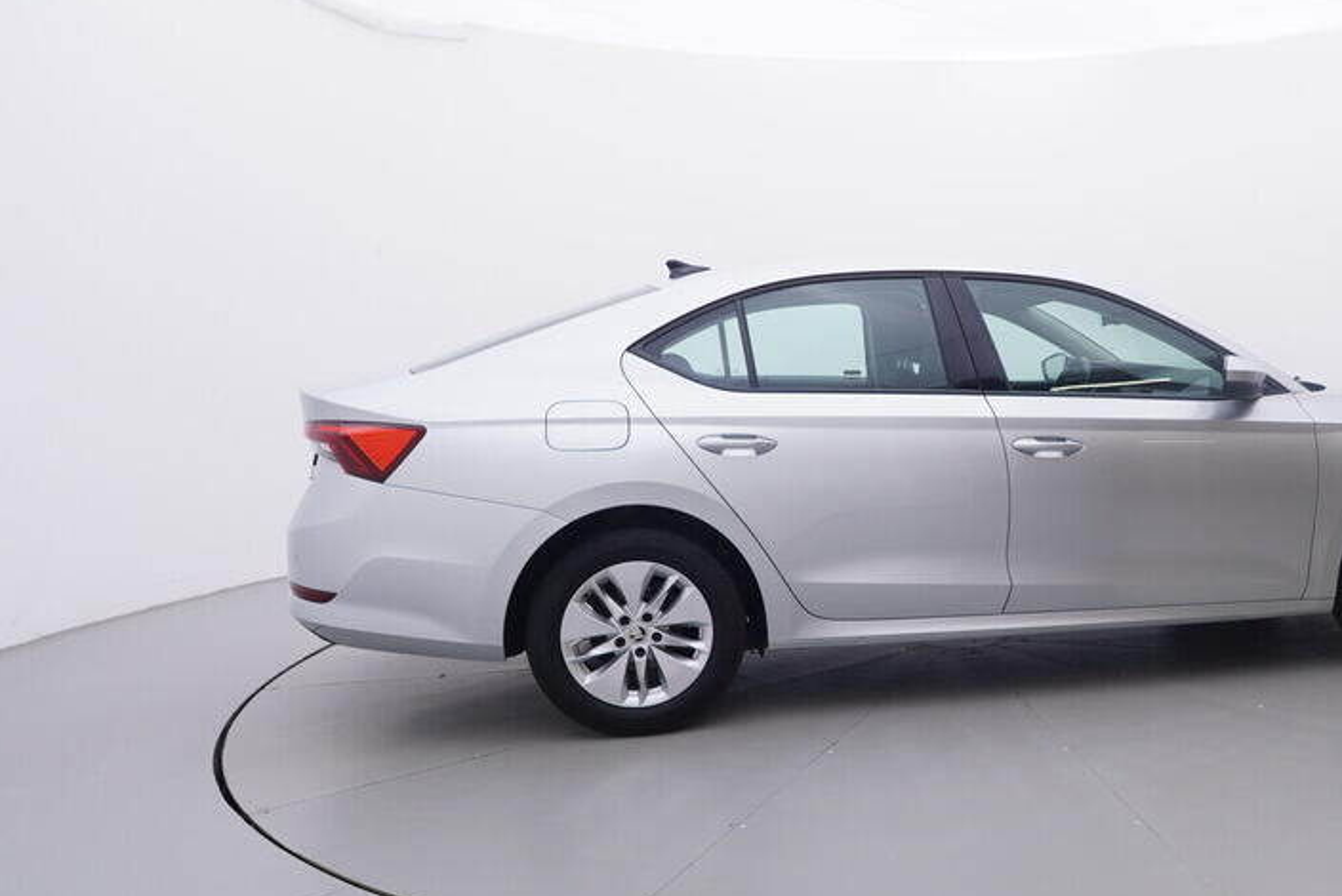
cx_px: 961
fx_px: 1220
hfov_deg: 55.6
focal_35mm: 33
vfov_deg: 40.3
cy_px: 475
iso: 200
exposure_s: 1/80
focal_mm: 15
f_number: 5
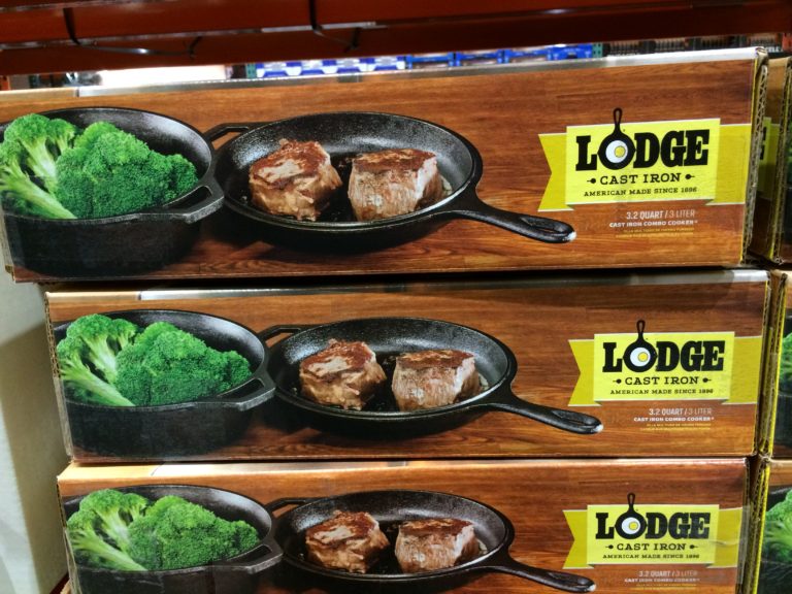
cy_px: 297
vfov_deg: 48.2
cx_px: 396
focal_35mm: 29
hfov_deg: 61.7
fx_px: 664
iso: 250
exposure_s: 1/30
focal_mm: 4.15
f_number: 2.2
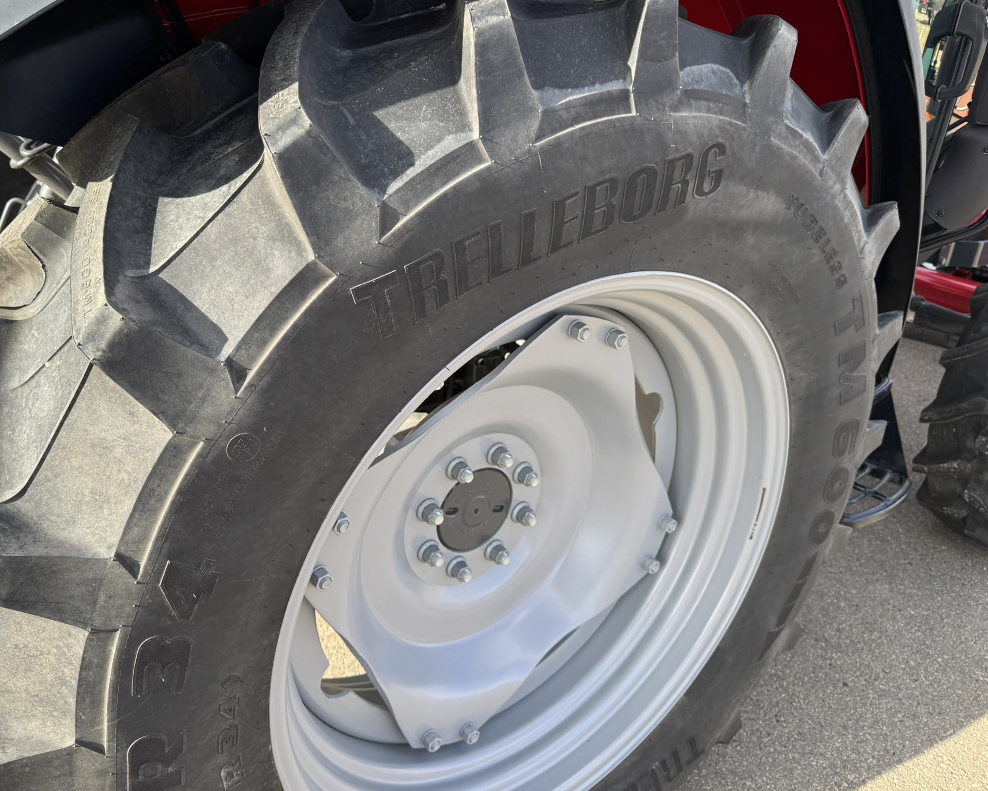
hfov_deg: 61.8
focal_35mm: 28
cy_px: 375
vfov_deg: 51.5
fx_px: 819
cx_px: 412
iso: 80
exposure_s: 1/938
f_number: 1.78
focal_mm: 6.76
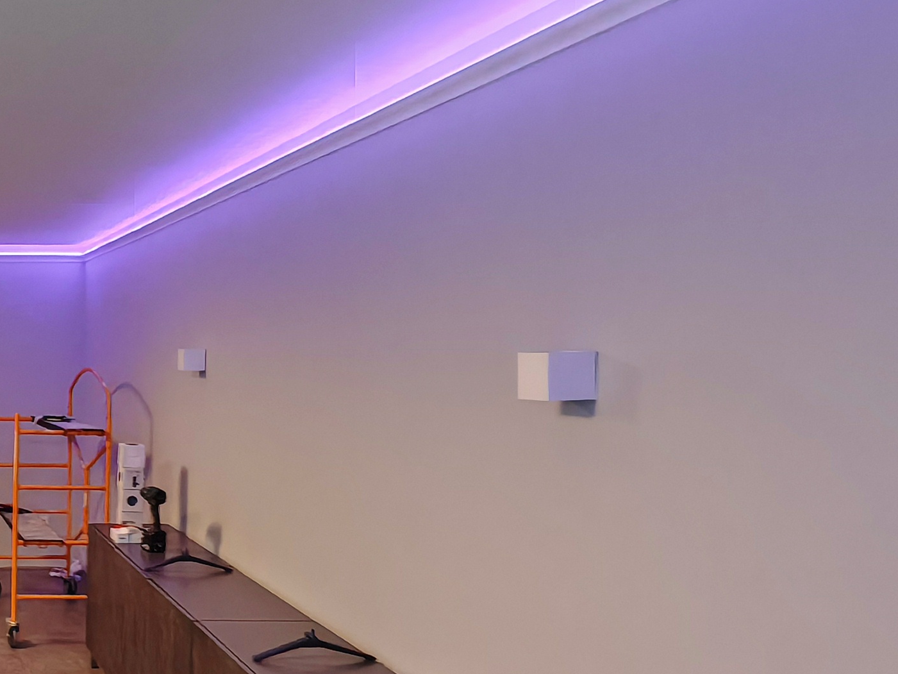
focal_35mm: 38
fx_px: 986
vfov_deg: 37.6
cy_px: 400
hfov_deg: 40.0
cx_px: -84
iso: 640
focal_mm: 1.82
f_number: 2
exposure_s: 1/33
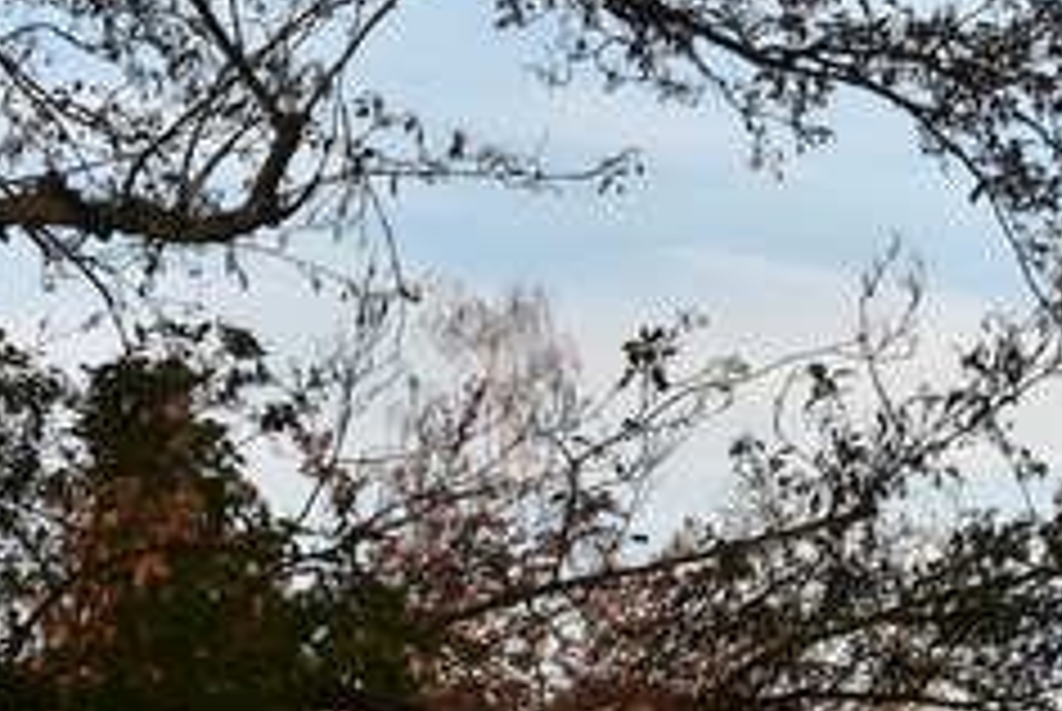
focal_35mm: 133
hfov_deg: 15.3
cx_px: 747
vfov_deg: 10.3
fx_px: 3936
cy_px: 189
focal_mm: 35
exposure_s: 1/100
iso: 200
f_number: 11
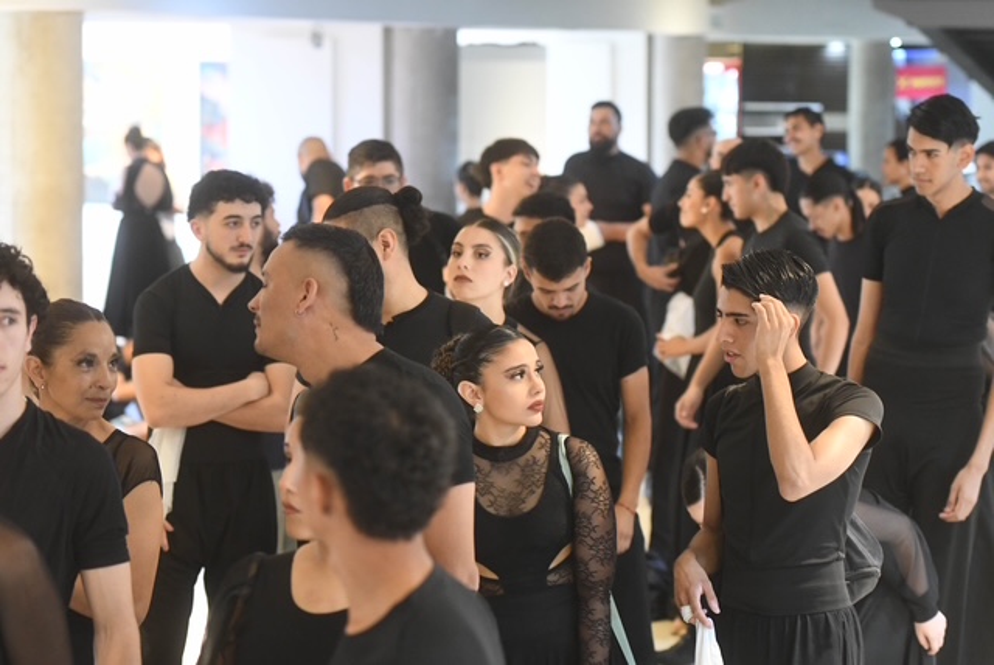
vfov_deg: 13.1
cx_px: 497
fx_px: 2902
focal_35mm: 105
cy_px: 332
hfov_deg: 19.4
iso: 3200
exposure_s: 1/125
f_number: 2.8
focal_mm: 70
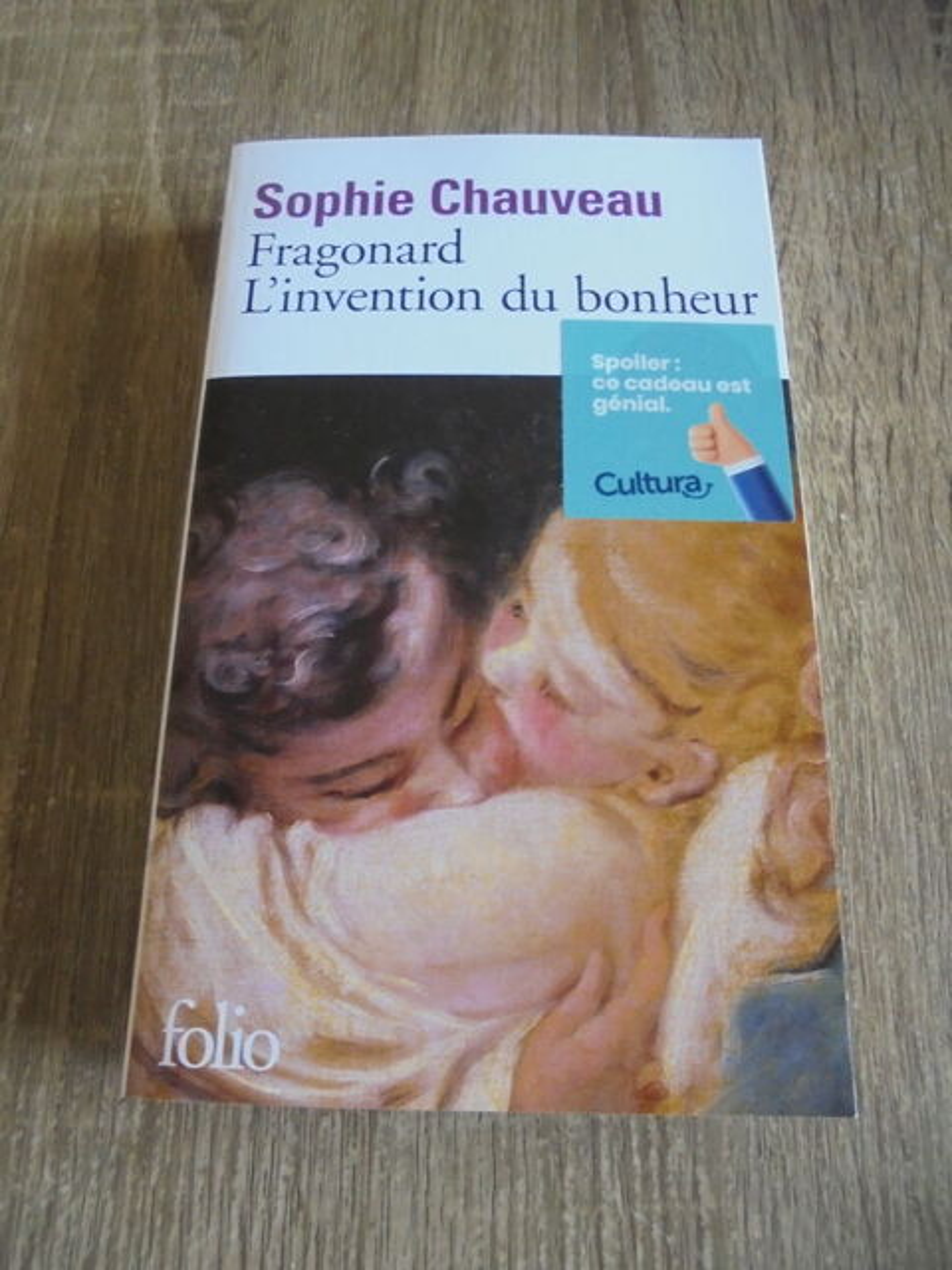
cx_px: 476
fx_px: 953
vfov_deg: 67.3
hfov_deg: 53.1
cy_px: 635
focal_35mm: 26
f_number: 3.5
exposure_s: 1/30
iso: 400
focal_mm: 4.6
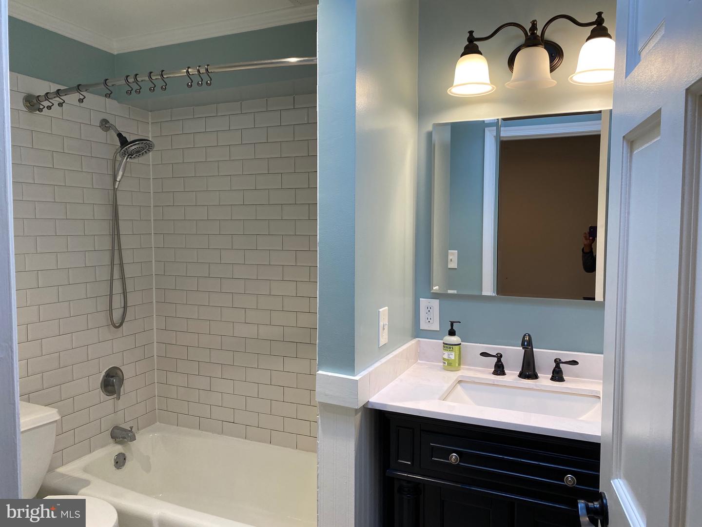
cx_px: 351
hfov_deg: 67.3
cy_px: 264
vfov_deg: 53.1
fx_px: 527
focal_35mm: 26
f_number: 1.8
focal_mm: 4.25
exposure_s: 1/120
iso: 100
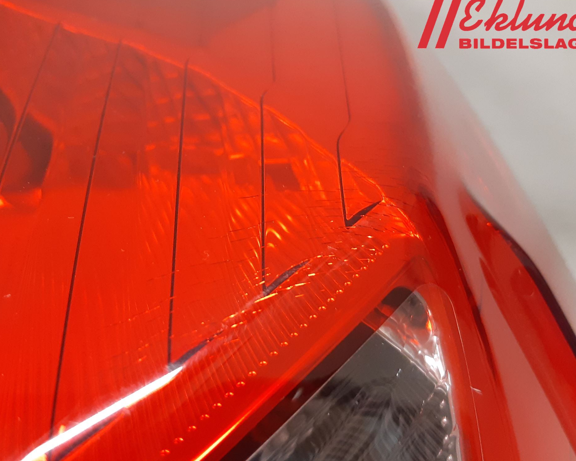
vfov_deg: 51.5
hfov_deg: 62.2
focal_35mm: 28
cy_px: 234
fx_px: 477
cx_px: 290
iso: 200
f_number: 1.7
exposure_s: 1/50
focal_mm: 3.93
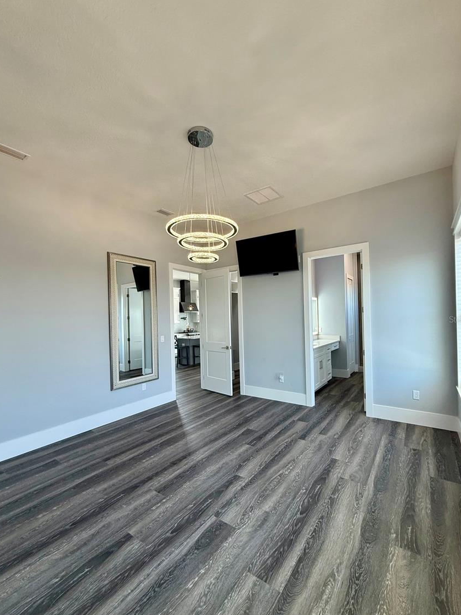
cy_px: 319
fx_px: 266
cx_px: 241
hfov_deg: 81.7
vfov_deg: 98.1
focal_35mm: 15
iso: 160
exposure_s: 1/120
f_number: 2.2
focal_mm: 2.22
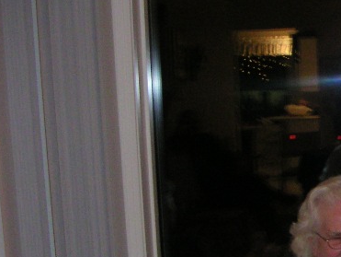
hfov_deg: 22.4
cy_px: 245
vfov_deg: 17.3
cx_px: 342
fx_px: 828
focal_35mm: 84
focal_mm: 5.1
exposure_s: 1/45
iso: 200
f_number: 2.9
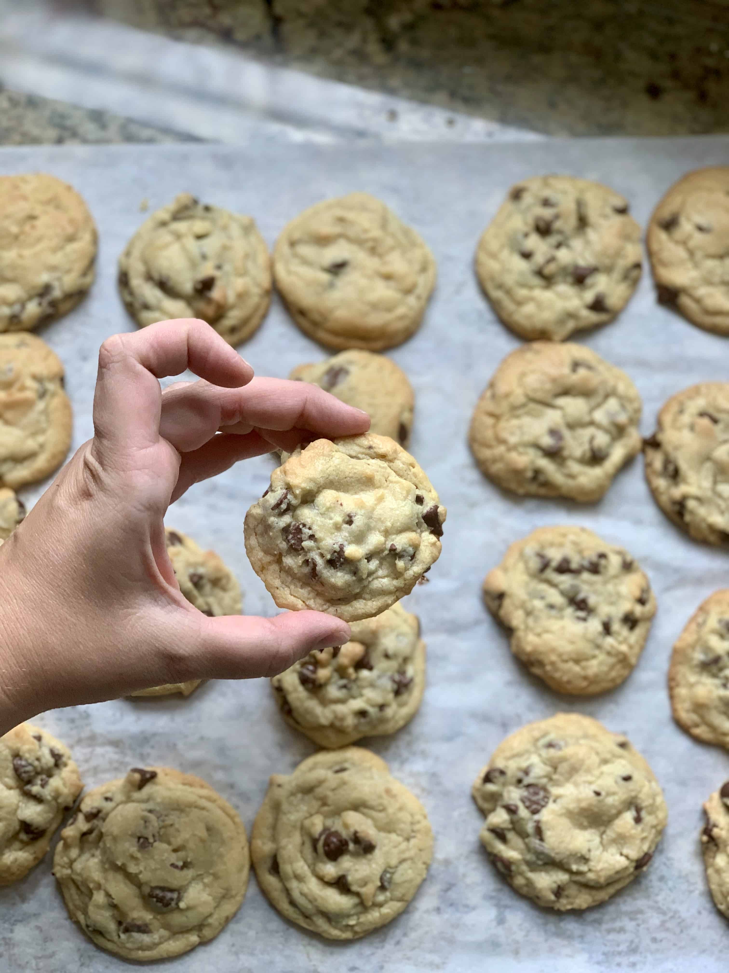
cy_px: 486
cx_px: 364
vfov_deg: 36.8
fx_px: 1460
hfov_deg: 28.0
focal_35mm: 52
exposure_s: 1/121
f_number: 2.4
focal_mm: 6
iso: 125
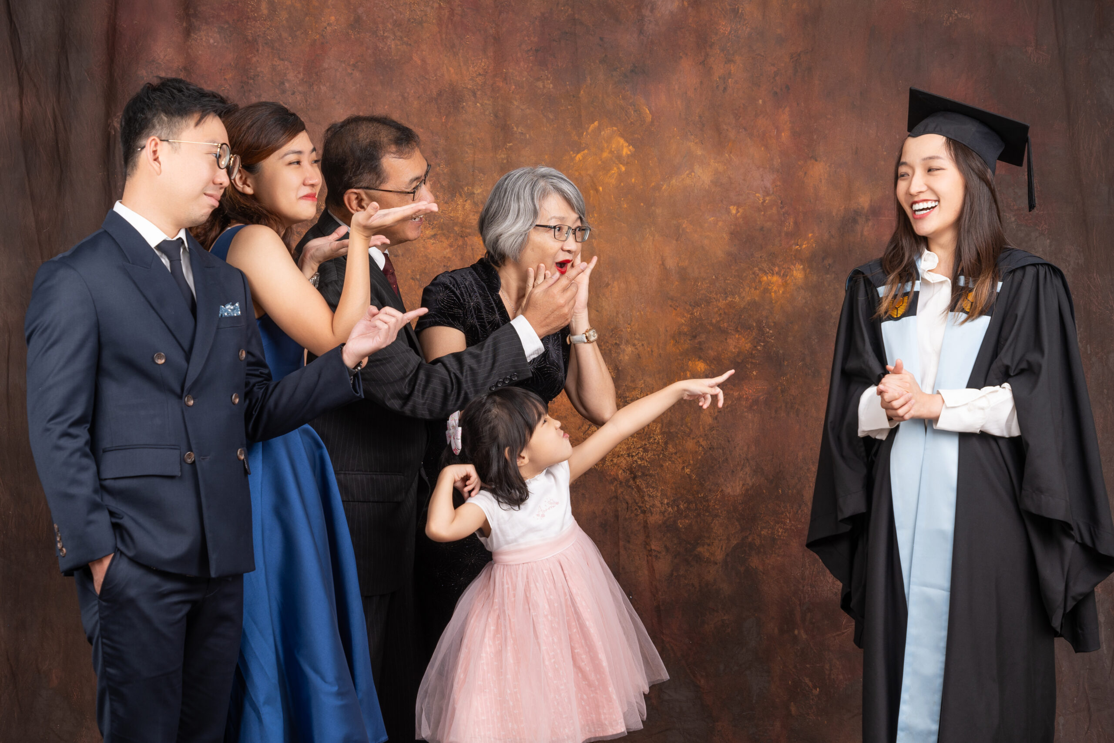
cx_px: 557
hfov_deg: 23.6
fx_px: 2661
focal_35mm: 86
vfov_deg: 15.9
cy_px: 372
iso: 100
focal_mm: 86
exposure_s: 1/125
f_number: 8
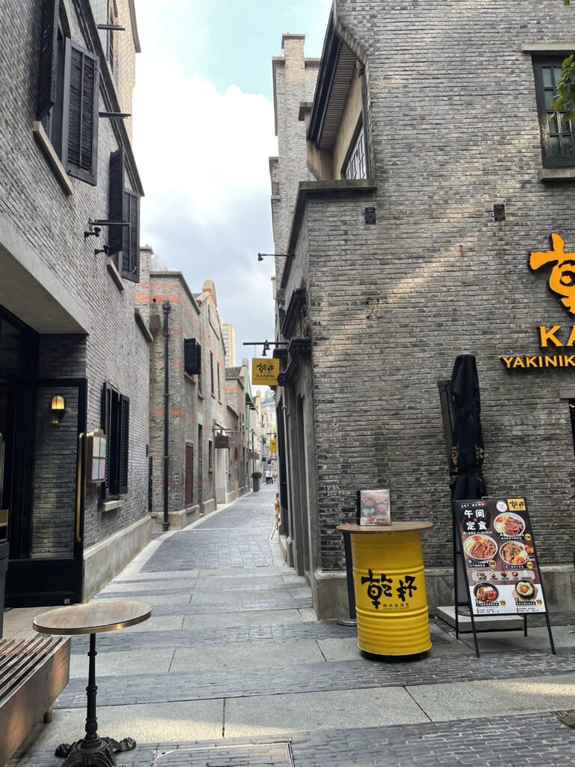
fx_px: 576
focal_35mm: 26
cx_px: 288
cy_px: 384
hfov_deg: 53.1
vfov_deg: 67.3
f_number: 1.6
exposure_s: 1/307
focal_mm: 4.2
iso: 32
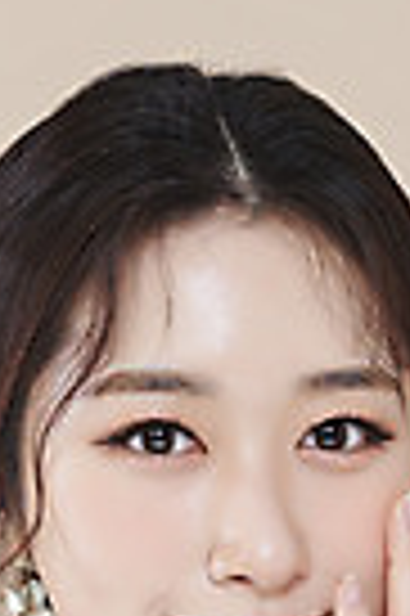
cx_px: 169
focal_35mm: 307
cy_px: 724
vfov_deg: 6.7
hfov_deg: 4.5
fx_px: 5257
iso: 64
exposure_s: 1/125
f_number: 11
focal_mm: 105
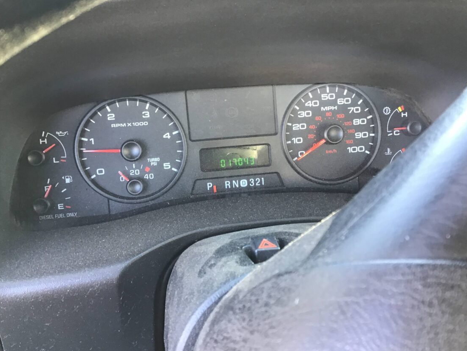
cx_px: 221
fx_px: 445
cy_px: 173
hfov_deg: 55.3
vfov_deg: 43.0
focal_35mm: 33
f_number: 2.4
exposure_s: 1/30
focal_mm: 3.3
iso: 80
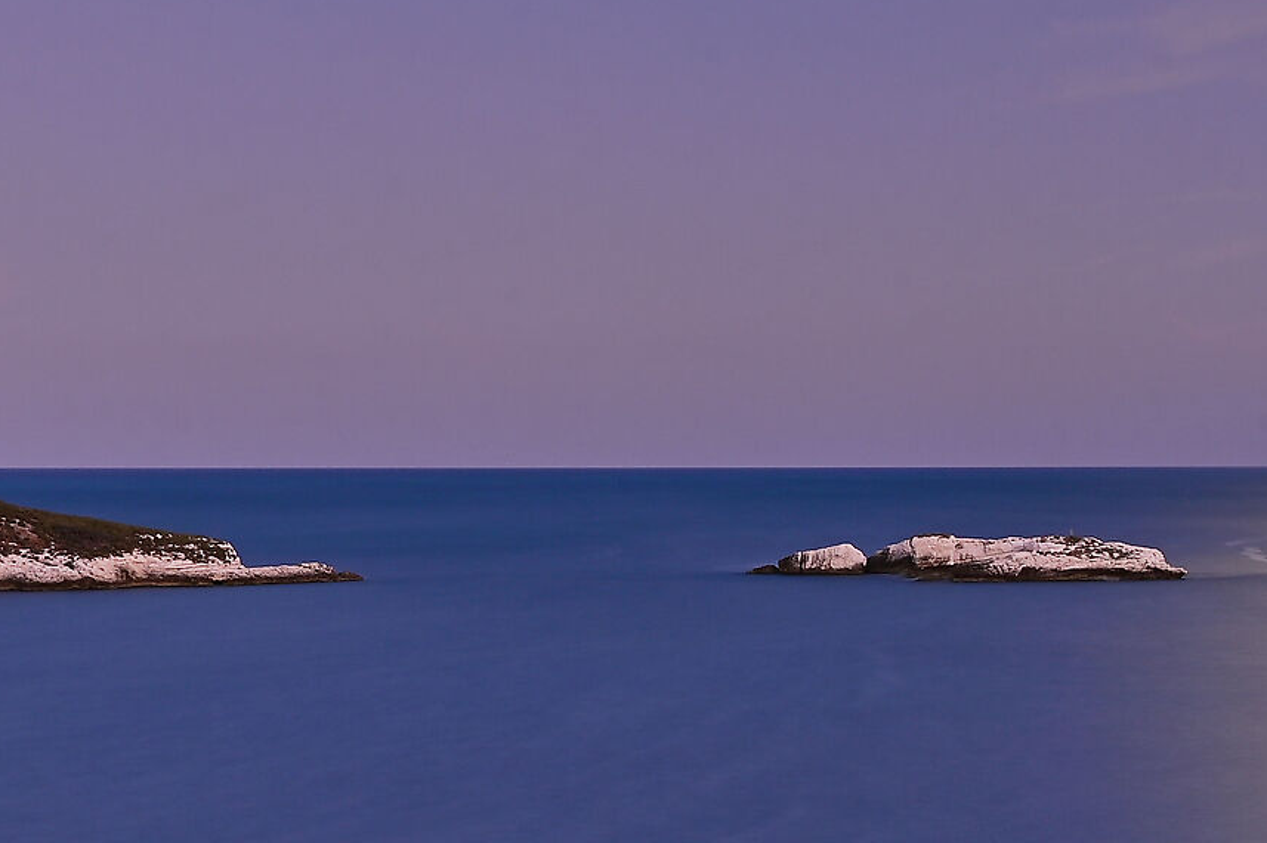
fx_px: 3446
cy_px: 332
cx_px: 575
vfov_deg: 13.9
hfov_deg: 20.8
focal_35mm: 98
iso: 100
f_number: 13
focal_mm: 35
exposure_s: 15
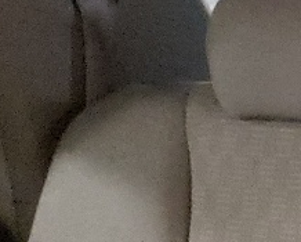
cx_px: 897
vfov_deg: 8.3
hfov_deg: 8.6
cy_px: 218
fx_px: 1659
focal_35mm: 186
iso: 770
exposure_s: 1/24
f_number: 1.5
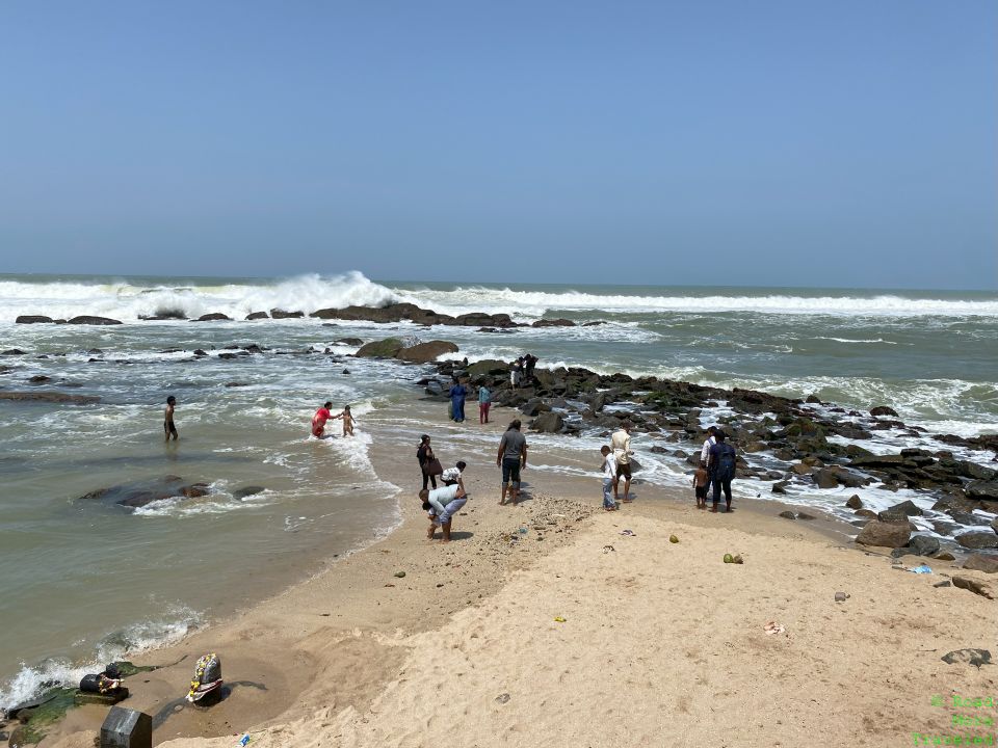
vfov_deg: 53.1
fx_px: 750
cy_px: 374
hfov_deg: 67.3
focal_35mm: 26
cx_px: 499
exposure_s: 1/5747
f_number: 1.8
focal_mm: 4.25
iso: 32
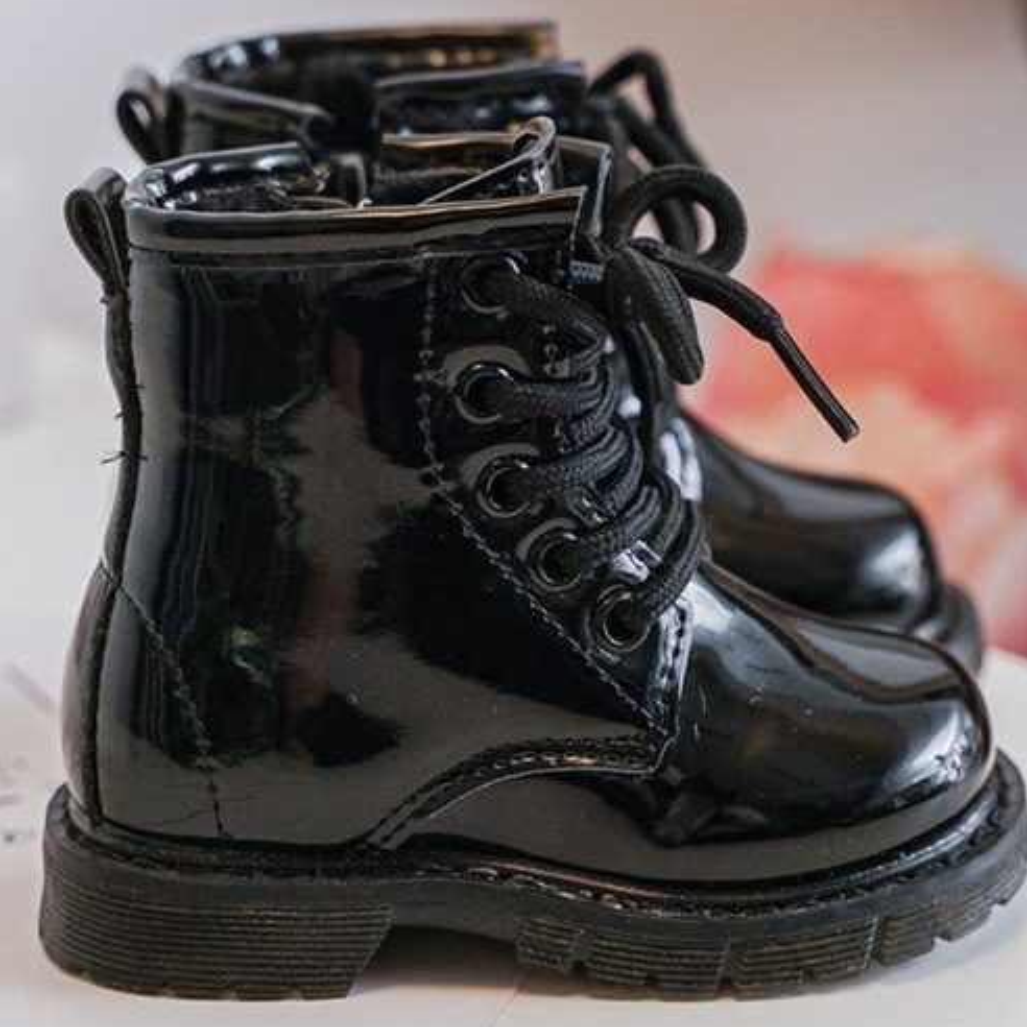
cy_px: 465
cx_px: 518
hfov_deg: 24.7
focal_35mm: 70
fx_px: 2350
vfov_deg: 24.6
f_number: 4
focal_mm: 54
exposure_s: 1/100
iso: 500
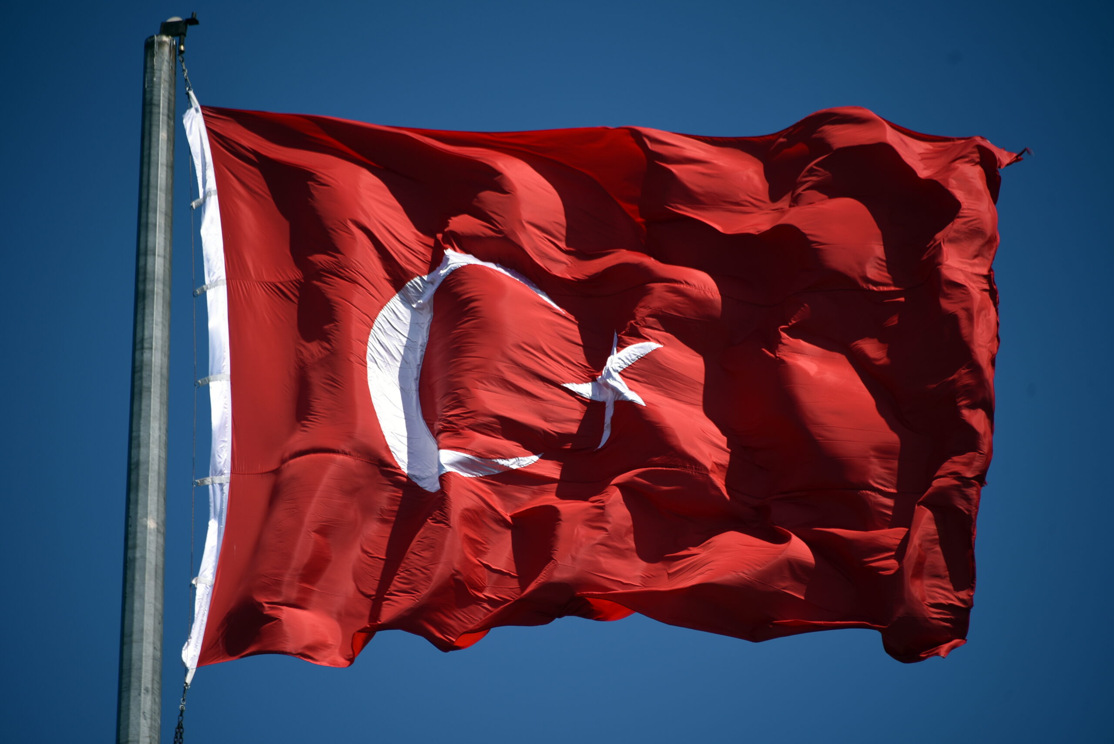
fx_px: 7739
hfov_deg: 8.2
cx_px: 557
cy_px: 372
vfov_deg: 5.5
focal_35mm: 250
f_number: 5.6
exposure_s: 1/800
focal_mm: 250
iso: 100
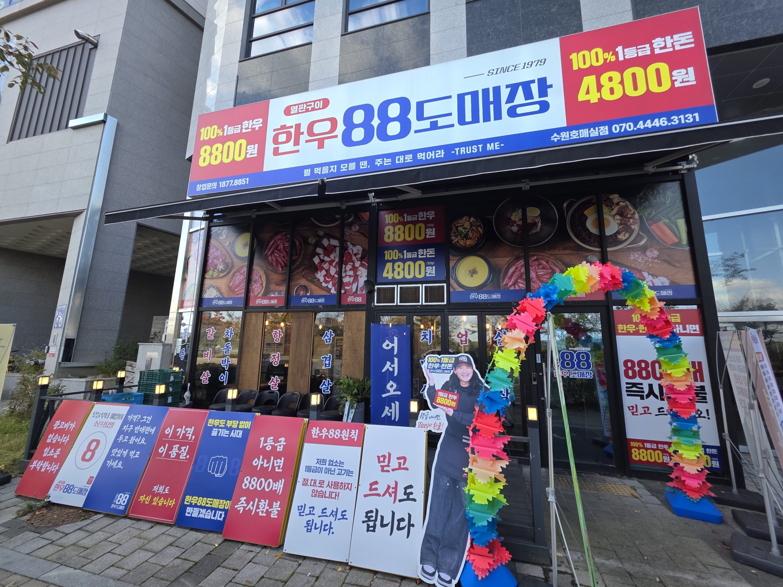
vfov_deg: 89.9
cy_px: 294
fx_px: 294
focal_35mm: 13
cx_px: 392
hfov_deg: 106.2
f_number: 1.9
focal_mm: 2.2
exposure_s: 1/364
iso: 40
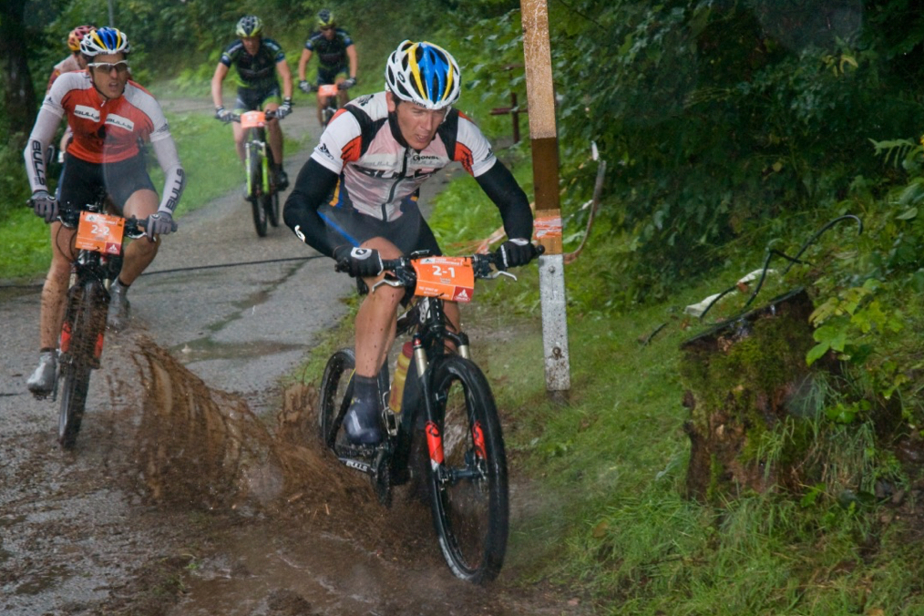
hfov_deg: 19.3
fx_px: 2720
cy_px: 308
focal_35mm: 106
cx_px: 459
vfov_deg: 12.9
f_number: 4.5
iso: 800
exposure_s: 1/250
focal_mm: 70
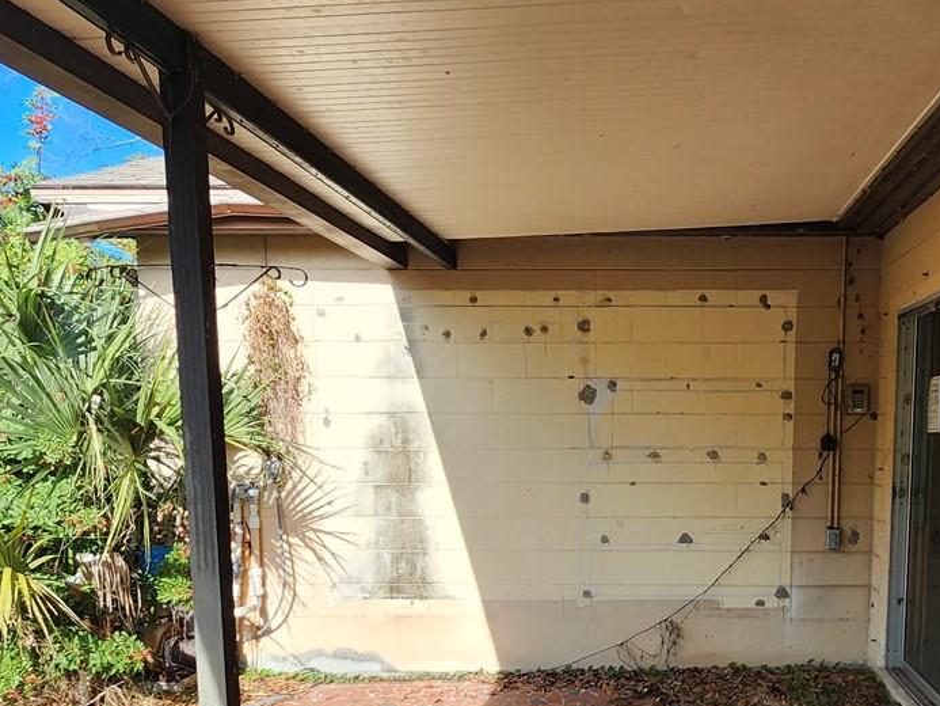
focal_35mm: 30
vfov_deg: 45.0
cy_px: 542
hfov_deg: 58.2
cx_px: 651
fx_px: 815
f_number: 2.2
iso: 40
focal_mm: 1.74
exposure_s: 1/511
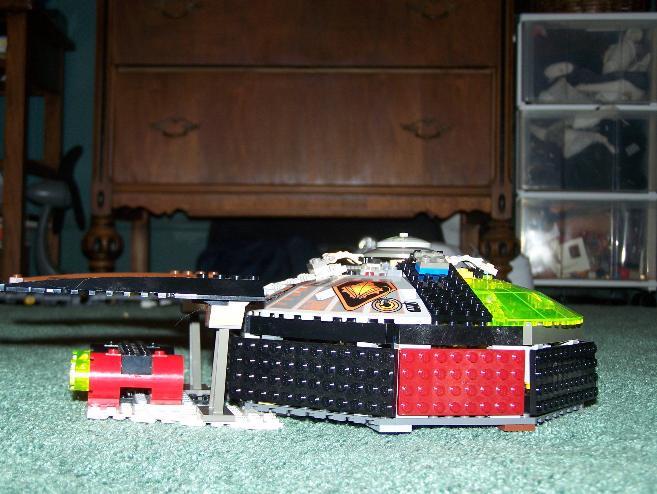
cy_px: 247
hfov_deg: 37.5
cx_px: 328
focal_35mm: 51
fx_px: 969
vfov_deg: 28.6
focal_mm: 8.5
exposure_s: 1/60
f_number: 3
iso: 80
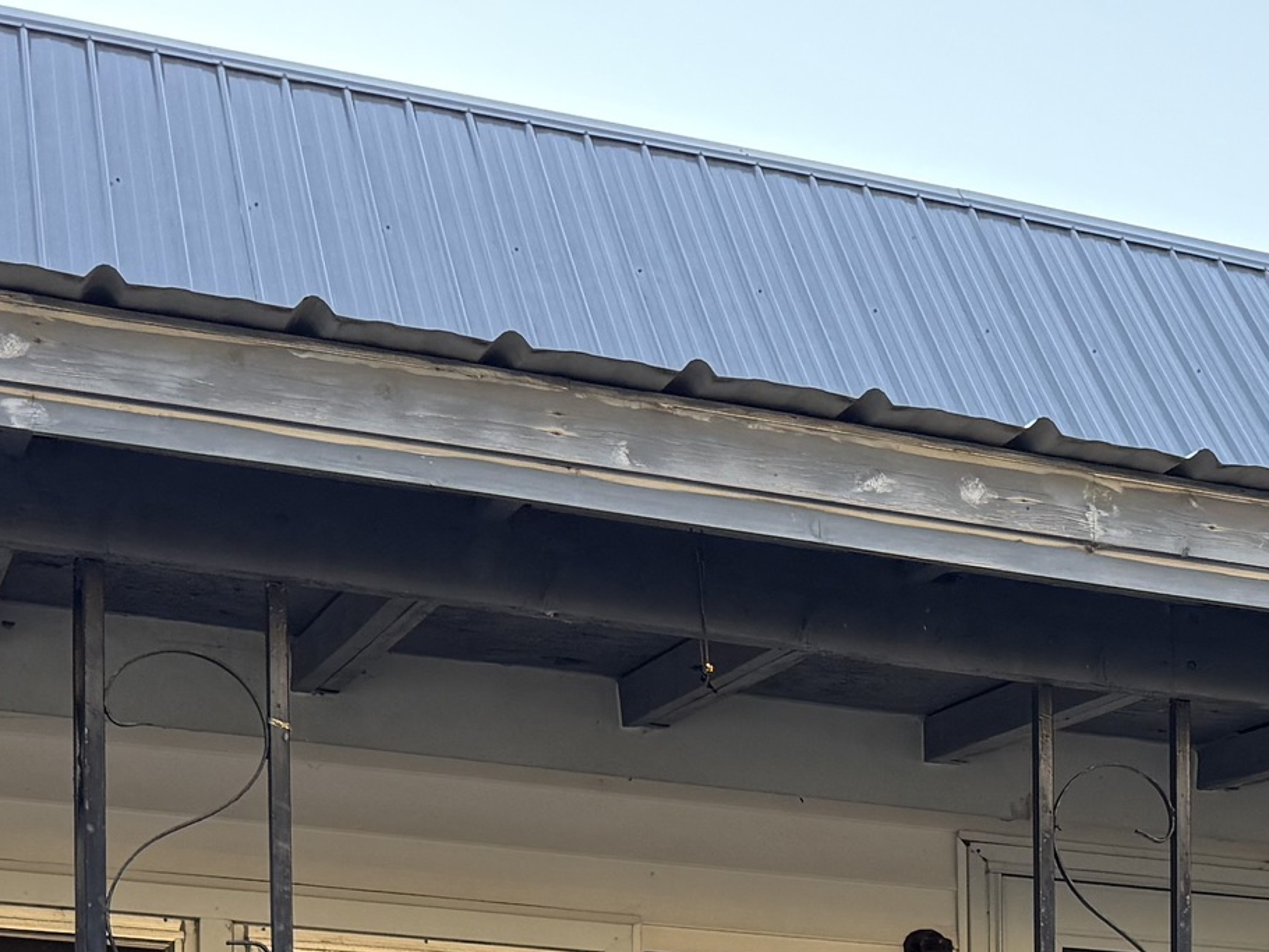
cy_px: 1438
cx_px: 1209
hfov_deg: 23.3
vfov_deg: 16.5
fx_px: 2970
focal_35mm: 81
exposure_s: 1/370
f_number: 1.78
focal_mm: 6.76
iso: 80
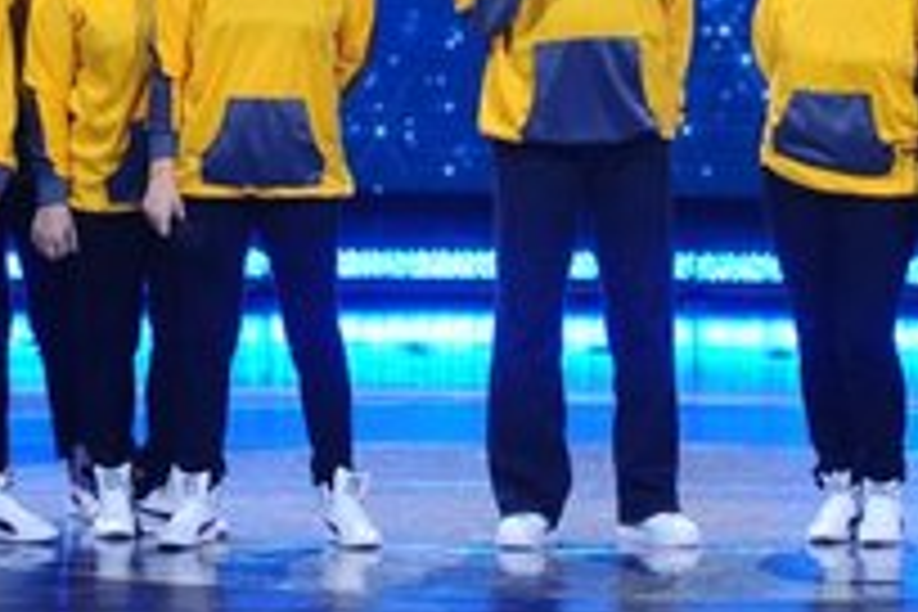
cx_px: 598
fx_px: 12825
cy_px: -198
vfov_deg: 2.7
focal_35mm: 503
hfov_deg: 4.1
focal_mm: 160
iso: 2000
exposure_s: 1/160
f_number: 3.5
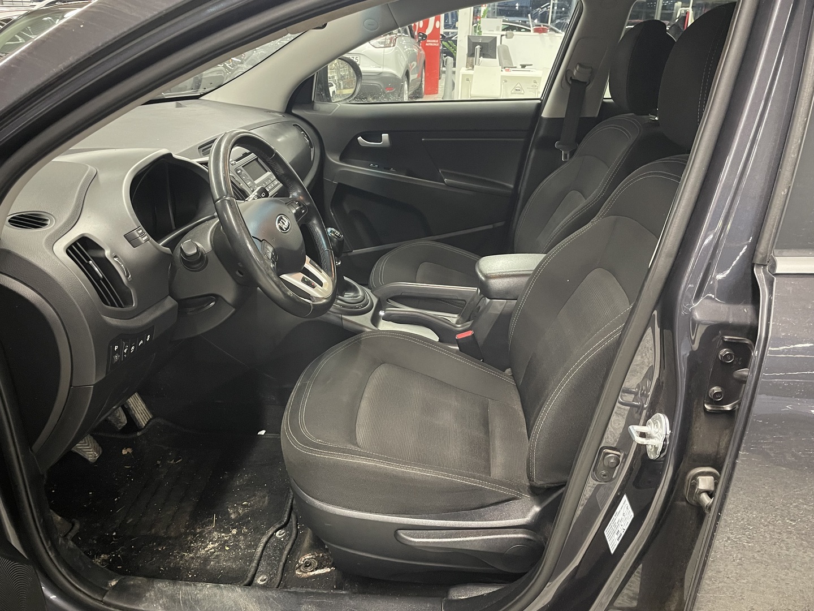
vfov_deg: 53.1
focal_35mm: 26
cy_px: 306
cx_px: 407
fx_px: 611
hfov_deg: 67.3
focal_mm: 4.2
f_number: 1.6
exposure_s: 1/33
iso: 640
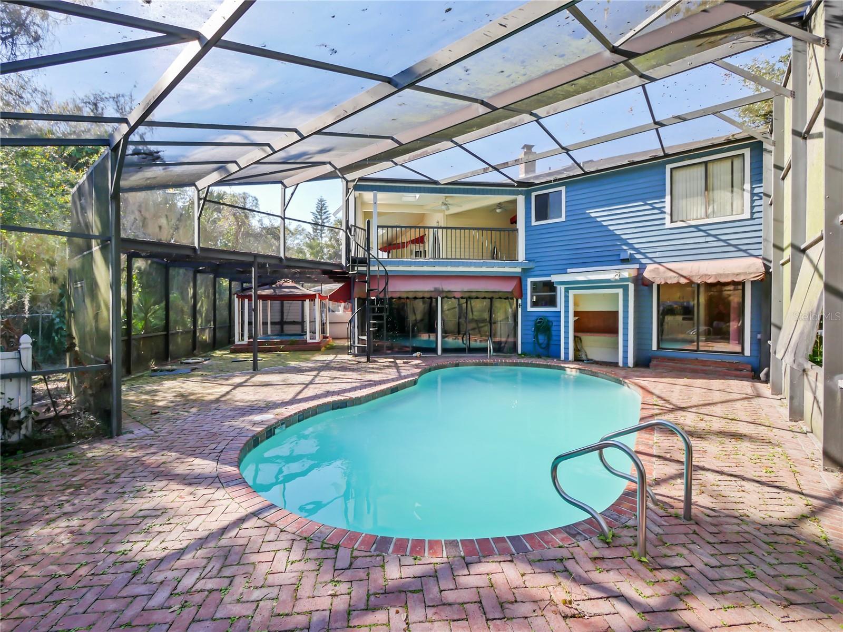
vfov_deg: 85.7
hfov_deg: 102.1
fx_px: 341
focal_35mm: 14
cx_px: 422
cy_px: 316
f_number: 5
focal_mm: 7
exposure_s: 1/200
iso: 200
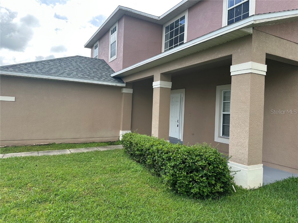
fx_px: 207
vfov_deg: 56.8
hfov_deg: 71.6
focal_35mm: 24
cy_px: 112
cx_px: 149
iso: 80
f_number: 1.78
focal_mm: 6.86
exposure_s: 1/1321
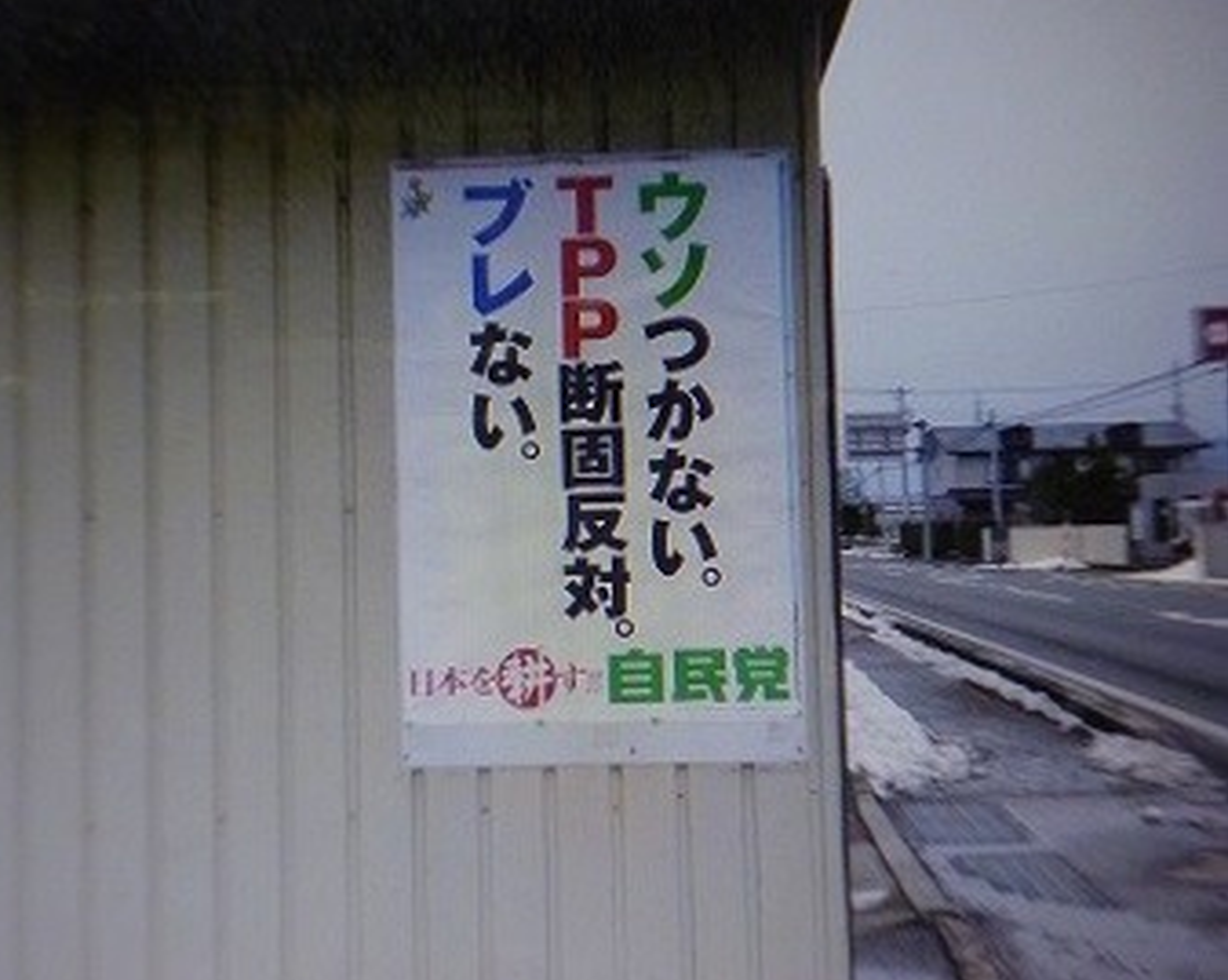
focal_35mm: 73
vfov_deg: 21.0
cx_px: 567
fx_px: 2651
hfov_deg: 26.1
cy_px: 488
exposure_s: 1/25
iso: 400
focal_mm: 12.3
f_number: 4.5
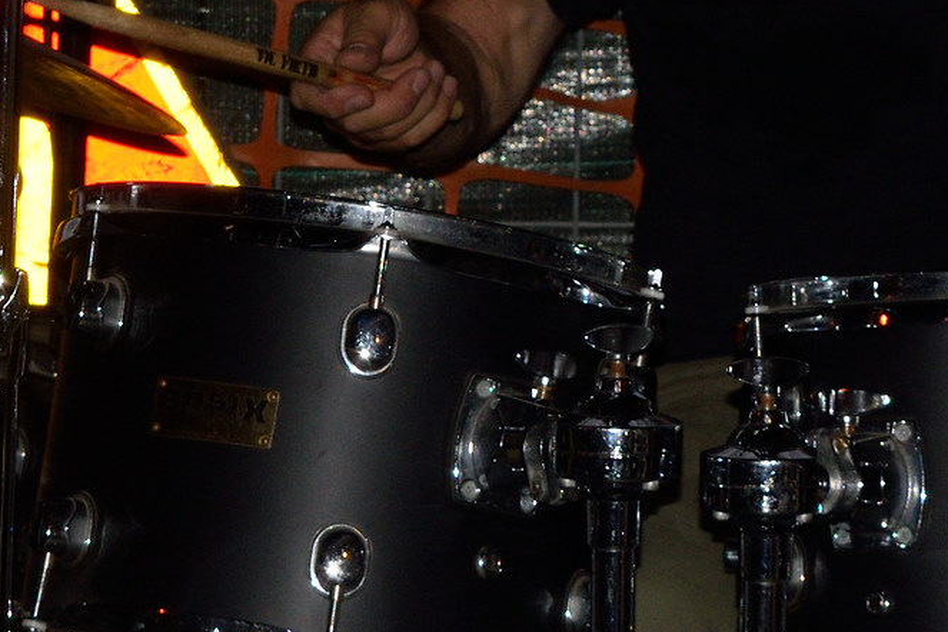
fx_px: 7868
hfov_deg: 6.9
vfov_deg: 4.6
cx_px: 626
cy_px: -210
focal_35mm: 299
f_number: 10
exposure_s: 1/60
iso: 800
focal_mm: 55
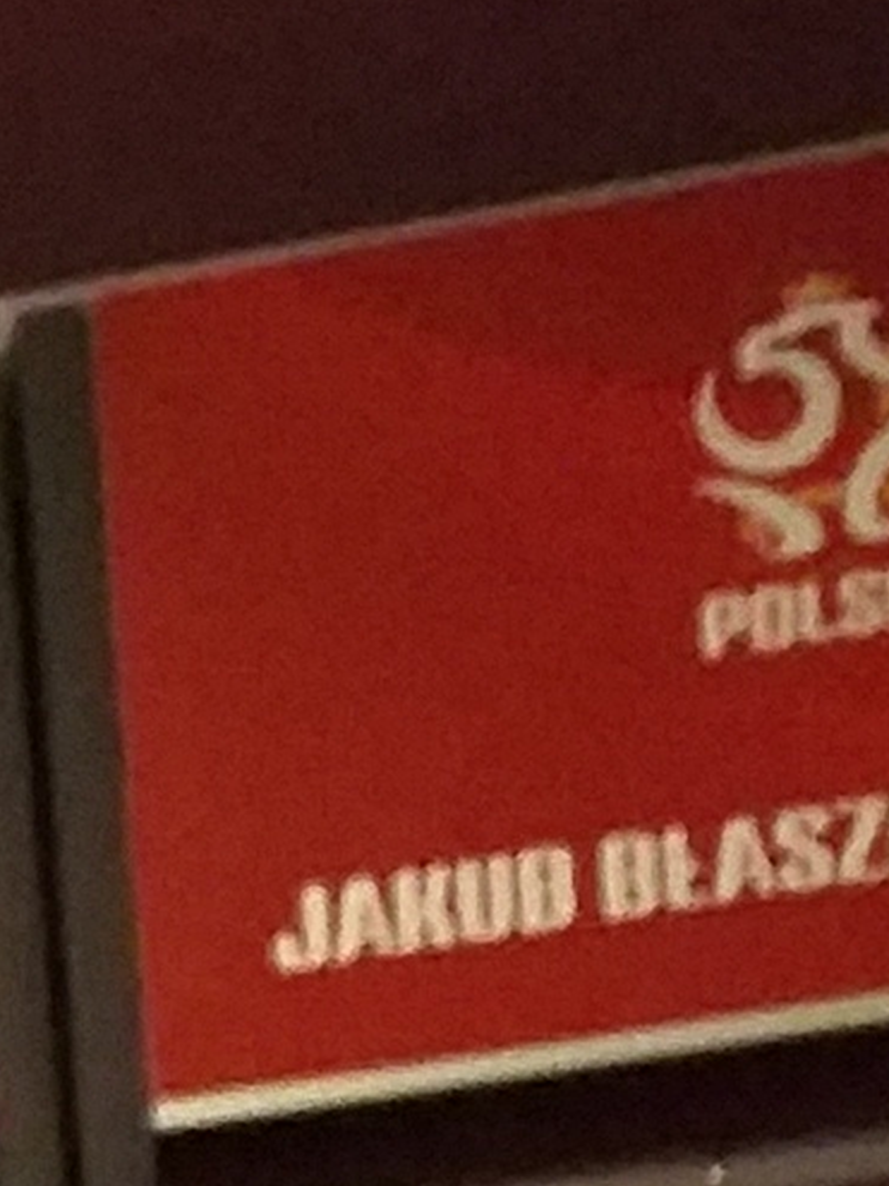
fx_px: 7434
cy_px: 3084
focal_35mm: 217
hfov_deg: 5.3
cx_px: -3513
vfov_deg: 8.2
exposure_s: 1/20
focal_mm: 3.6
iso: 200
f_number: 1.9
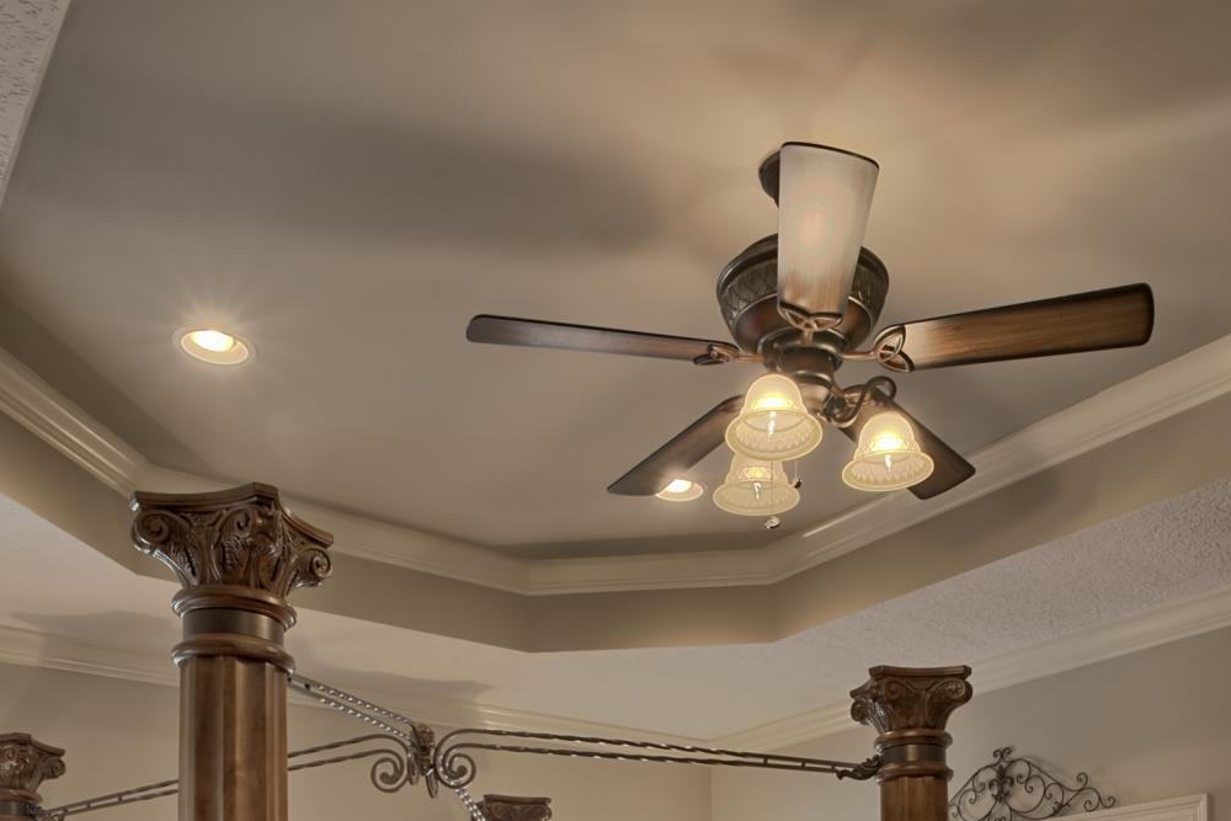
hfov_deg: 52.9
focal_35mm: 36
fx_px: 1231
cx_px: 723
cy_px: 1034
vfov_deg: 30.2
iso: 200
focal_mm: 12
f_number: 13
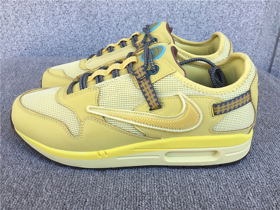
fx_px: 251
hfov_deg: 58.4
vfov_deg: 45.4
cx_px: 140
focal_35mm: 31
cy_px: 105
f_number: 2.4
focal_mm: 3.3
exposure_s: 1/286
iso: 25
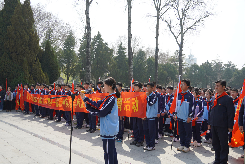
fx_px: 225
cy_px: 82
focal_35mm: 33
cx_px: 122
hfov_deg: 57.2
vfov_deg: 40.0
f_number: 4.5
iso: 100
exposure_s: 1/500
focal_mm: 22
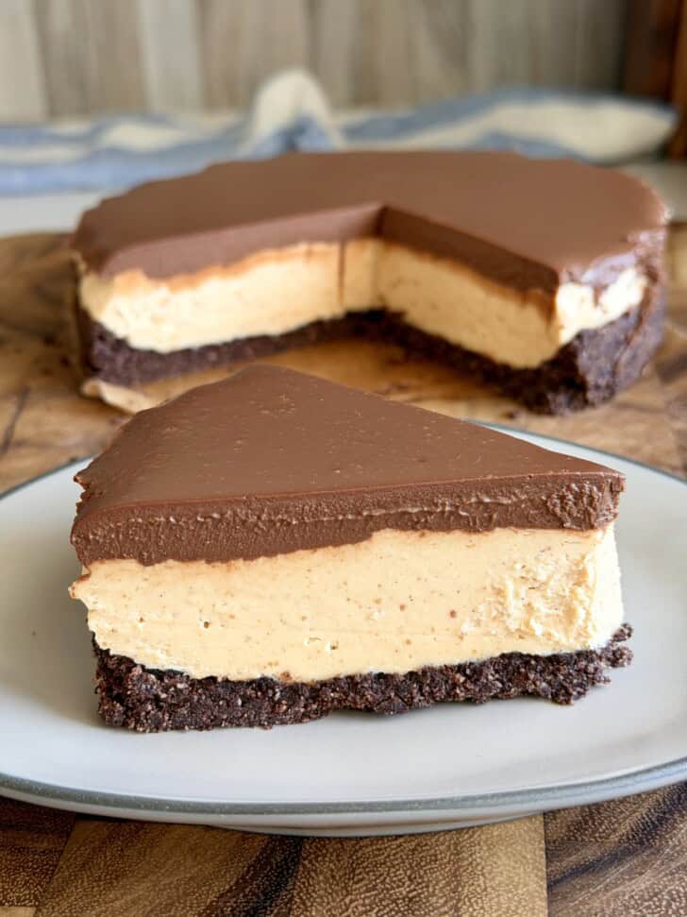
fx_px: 1270
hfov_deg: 30.3
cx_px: 344
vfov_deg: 39.7
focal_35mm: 48
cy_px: 458
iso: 100
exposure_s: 1/75
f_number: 1.8
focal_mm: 6.8
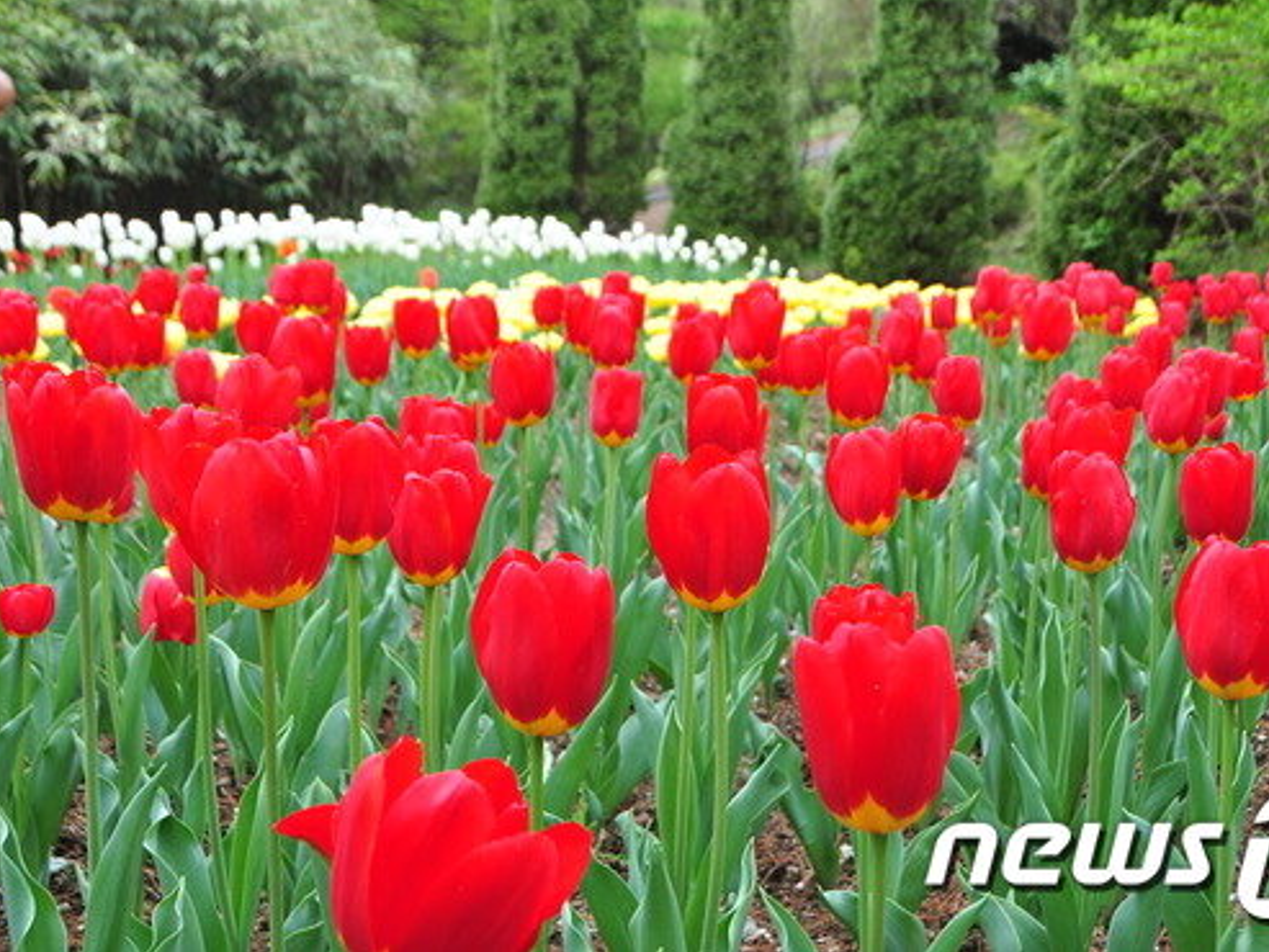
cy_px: 476
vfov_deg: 39.7
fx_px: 1320
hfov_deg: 51.3
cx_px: 698
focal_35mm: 36
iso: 200
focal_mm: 22
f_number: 5.6
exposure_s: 1/200
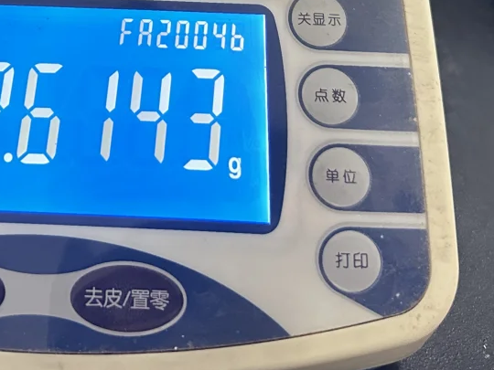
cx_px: 110
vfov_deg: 20.7
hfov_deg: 29.7
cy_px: -122
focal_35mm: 64
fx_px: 913
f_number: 1.78
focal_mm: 6.86
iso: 500
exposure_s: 1/50
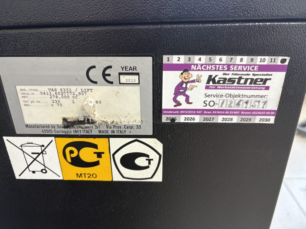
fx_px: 230
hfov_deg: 67.3
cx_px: 153
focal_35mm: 26
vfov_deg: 53.1
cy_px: 114
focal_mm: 5.96
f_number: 1.6
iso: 160
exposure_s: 1/60
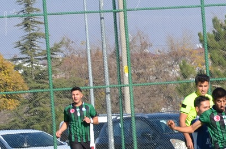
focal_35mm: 792
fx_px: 4955
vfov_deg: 1.7
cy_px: 108
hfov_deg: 2.6
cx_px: 348
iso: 100
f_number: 8
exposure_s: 1/250
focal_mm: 105
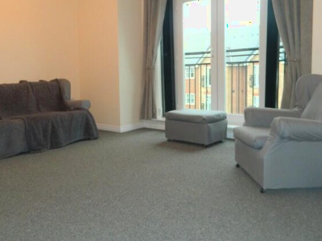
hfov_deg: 58.3
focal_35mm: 31
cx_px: 146
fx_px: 288
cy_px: 98
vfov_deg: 45.2
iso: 200
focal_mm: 4.5
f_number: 3.1
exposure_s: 1/30
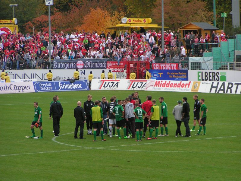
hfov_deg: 9.6
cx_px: 120
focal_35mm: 206
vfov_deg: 7.2
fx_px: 1434
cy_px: 90
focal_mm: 31.5
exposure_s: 1/200
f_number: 3.5
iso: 100
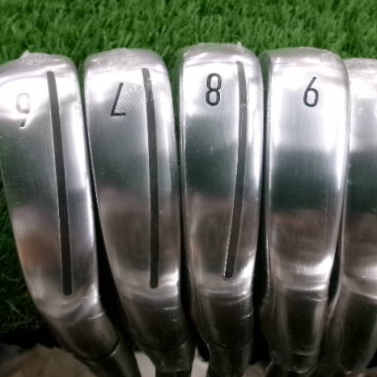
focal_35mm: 34
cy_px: 193
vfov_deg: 48.4
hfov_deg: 48.4
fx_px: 419
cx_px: 199
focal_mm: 5.1
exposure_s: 1/90
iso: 800
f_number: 3.9
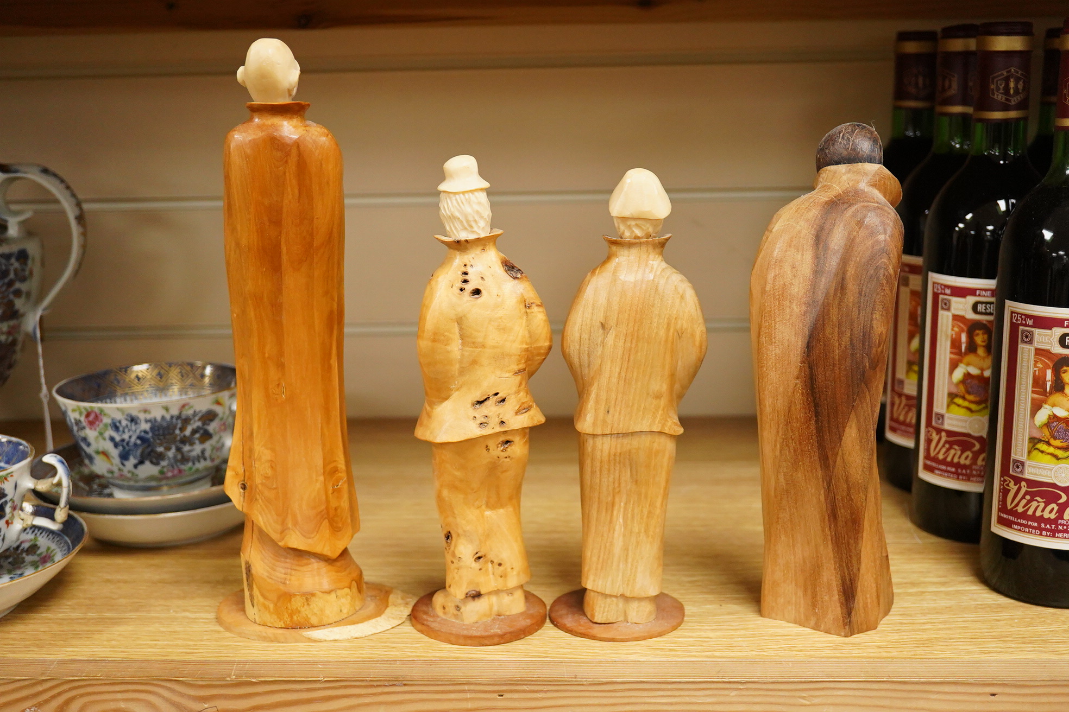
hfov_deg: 43.6
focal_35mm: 45
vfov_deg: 29.9
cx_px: 534
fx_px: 1336
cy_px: 356
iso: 2500
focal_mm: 30
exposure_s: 1/320
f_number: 3.5
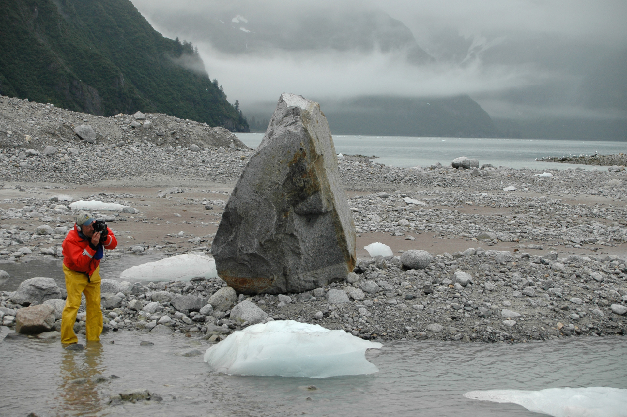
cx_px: 309
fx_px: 1357
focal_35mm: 78
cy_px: 201
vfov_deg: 17.5
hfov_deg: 26.0
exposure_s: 1/250
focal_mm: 50
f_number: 8
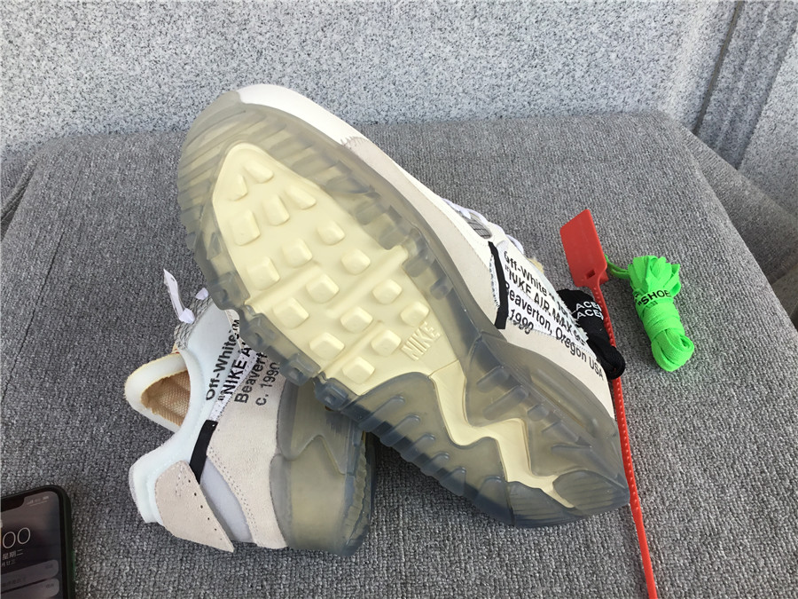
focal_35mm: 31
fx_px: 715
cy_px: 300
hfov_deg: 58.4
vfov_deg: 45.4
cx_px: 399
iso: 25
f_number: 2.4
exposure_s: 1/272
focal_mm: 3.3
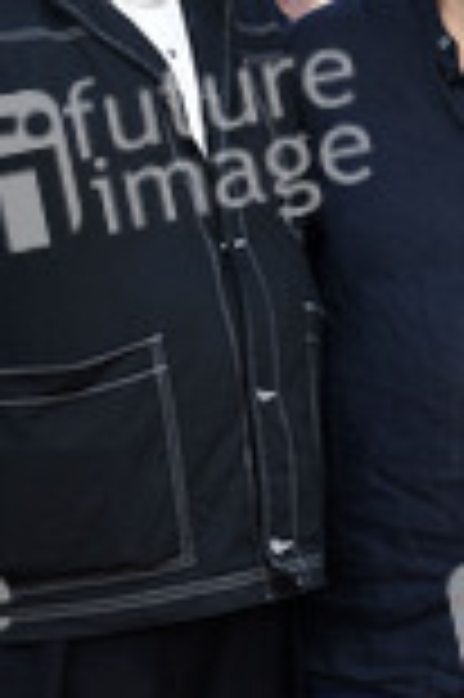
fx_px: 4263
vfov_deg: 9.4
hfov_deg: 6.2
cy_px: 383
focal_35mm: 220
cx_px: 270
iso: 640
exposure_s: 1/250
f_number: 5.6
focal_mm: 85
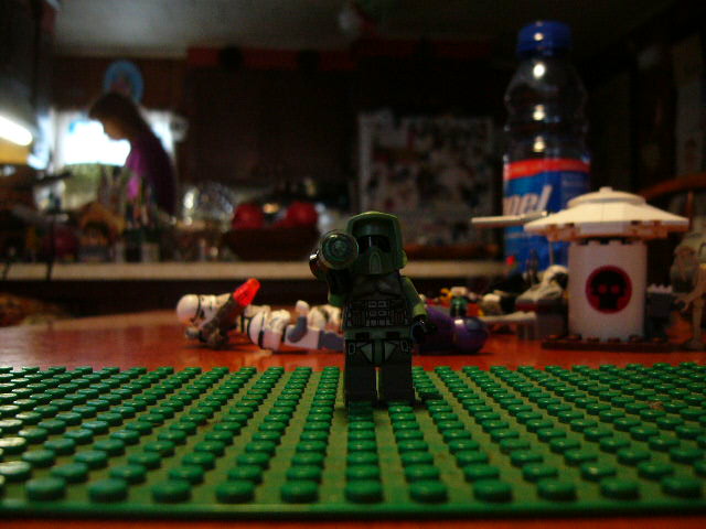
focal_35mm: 35
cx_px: 353
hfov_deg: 52.6
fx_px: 714
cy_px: 264
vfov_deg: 40.7
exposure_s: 1/8
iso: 200
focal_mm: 5.8
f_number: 2.8
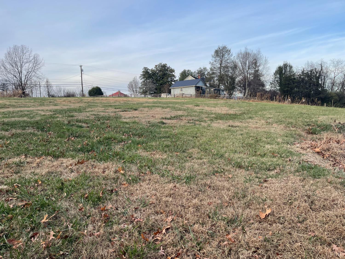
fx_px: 249
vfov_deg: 54.9
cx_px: 172
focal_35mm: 25
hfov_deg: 69.4
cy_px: 130
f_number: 1.6
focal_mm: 5.1
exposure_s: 1/831
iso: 32
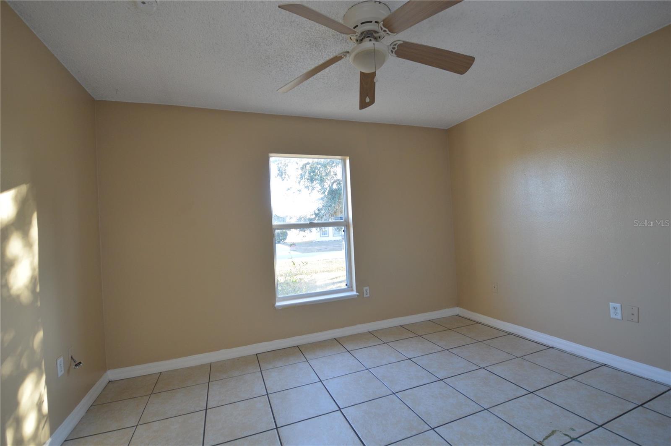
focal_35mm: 15
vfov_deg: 77.2
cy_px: 223
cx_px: 336
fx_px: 279
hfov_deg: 100.5
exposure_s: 1/60
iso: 400
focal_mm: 10
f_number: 4
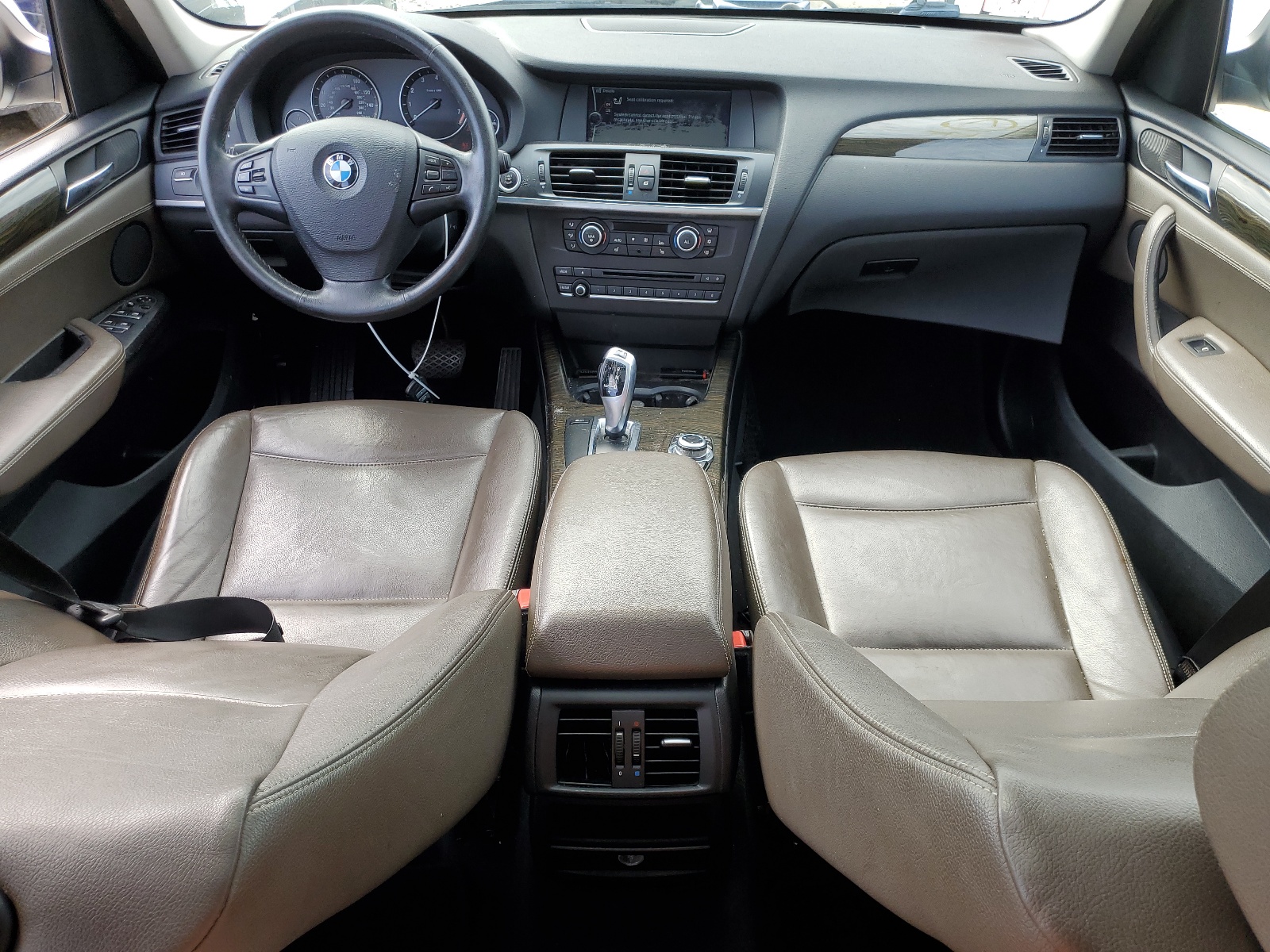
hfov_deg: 67.3
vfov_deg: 53.1
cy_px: 476
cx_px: 635
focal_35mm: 26
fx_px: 954
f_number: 1.5
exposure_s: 1/256
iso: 50
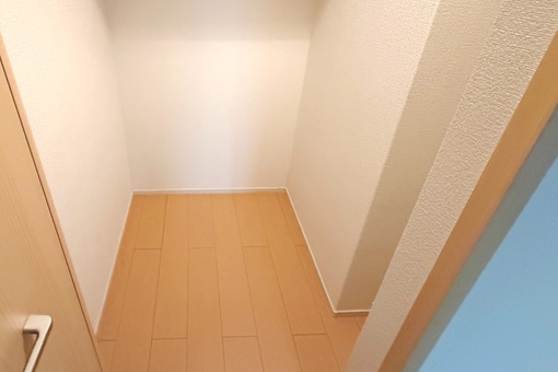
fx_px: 310
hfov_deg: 82.2
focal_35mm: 20
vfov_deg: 60.2
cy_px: 118
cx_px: 205
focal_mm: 2.22
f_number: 2.2
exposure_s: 1/60
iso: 800
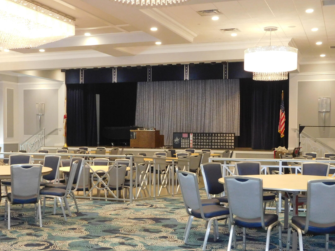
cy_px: 147
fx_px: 494
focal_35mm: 51
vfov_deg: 28.5
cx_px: 148
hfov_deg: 37.4
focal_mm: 6.3
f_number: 3.5
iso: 450
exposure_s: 1/30
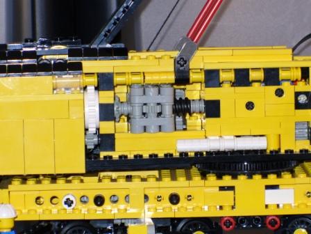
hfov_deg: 8.9
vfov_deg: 6.7
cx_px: 156
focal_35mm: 222
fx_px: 1995
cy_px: 117
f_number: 4.5
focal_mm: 36.6
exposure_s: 1/60
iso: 200
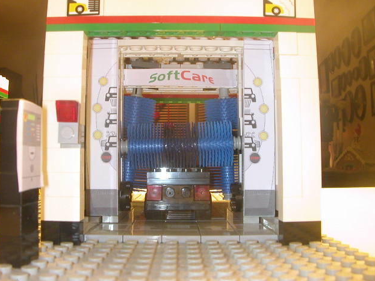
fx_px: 412
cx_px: 185
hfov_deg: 49.0
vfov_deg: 37.7
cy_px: 141
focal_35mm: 38
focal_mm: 5.6
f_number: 4.5
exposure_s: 1/7
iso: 200
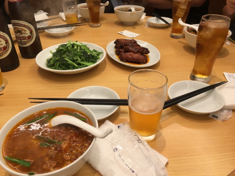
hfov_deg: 61.7
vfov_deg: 48.2
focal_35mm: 29
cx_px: 118
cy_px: 88
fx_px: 197
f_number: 2.2
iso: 32
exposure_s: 1/60
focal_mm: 4.15
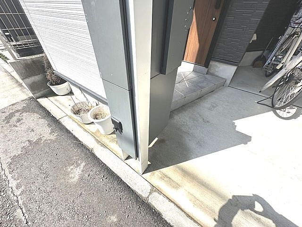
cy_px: 114
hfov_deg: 102.1
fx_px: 122
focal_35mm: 14
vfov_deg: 85.7
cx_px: 151
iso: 50
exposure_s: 1/1208
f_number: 2.2
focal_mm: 2.22
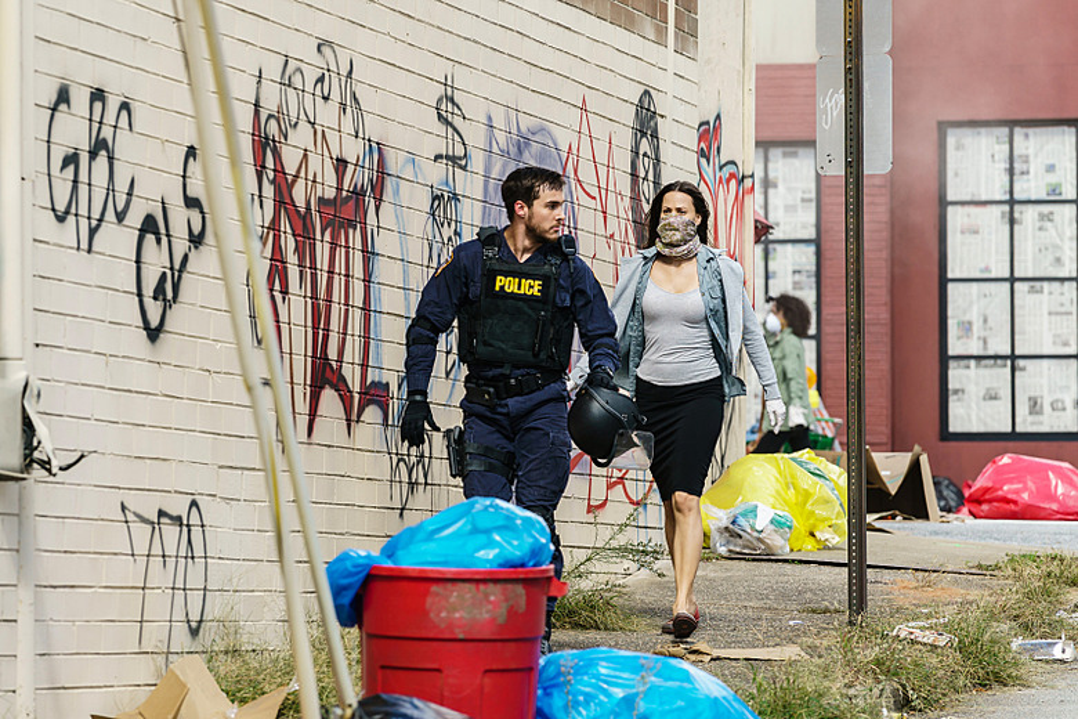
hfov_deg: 10.3
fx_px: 5988
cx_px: 539
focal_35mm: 200
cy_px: 360
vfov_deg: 6.9
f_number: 5
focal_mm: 200
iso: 400
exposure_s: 1/800
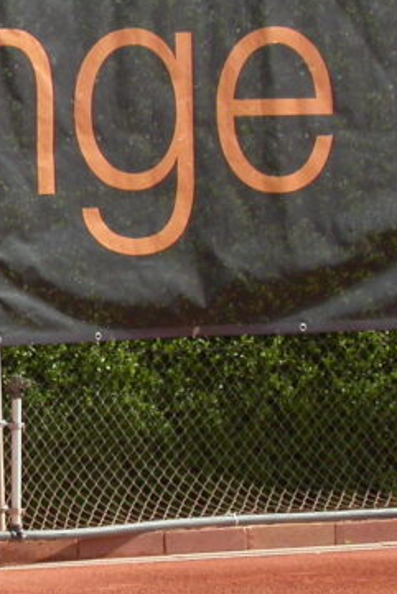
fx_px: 5023
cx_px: -339
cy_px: 283
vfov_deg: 6.8
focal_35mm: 304
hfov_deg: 4.5
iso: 100
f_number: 6
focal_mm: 22.8
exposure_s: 1/357
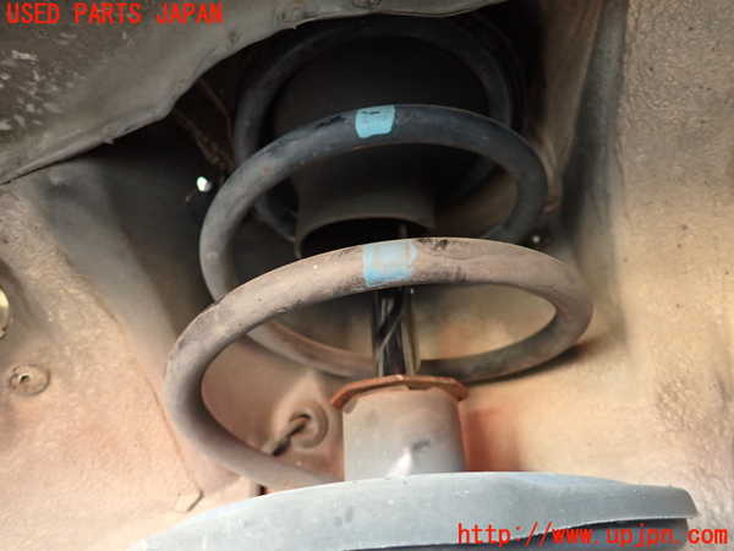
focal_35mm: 25
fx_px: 530
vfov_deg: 54.9
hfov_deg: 69.4
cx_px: 367
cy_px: 276
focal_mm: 4.5
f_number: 2
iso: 500
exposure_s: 1/30
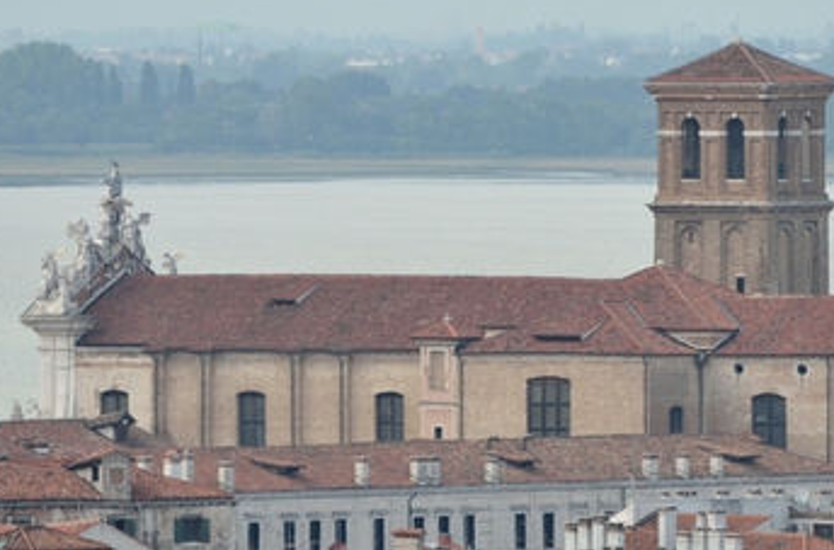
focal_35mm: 1100
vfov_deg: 1.2
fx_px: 25402
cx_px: 541
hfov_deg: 1.9
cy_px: 219
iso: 220
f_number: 5.3
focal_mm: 360
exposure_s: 1/640
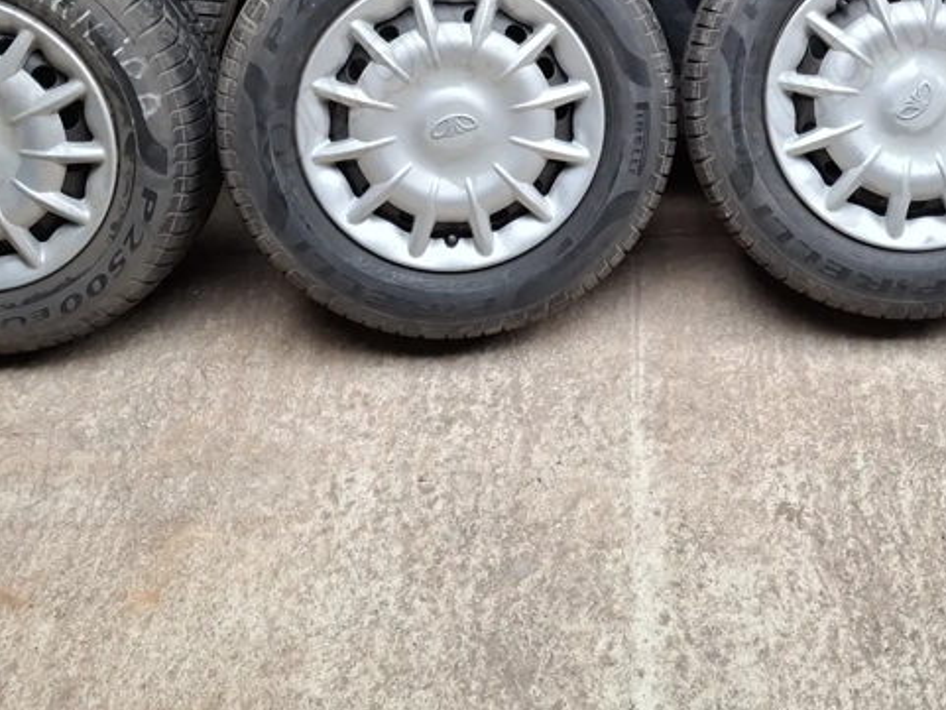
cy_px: 49
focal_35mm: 52
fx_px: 1421
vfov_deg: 26.9
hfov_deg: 36.1
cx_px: 684
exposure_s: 1/50
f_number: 1.8
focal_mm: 4.69
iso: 160
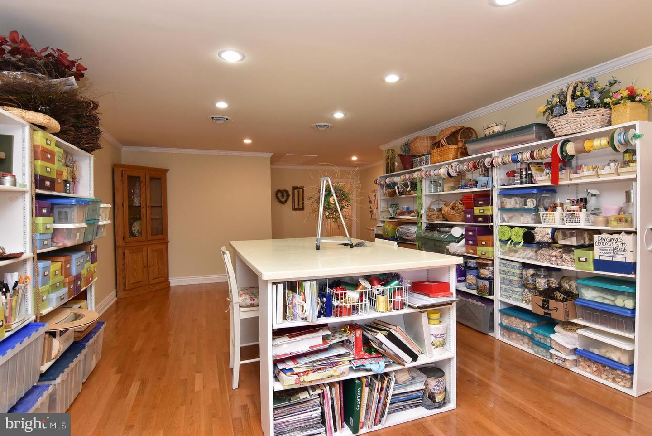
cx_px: 326
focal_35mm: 18
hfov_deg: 90.0
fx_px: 326
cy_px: 218
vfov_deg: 67.5
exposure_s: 1/40
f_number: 8
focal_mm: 12
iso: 800
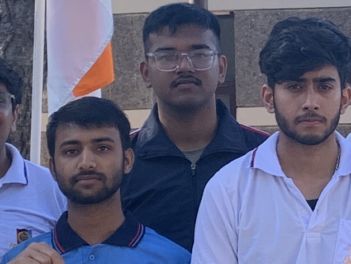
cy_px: 52
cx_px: 435
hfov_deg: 11.6
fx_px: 1693
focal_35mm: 167
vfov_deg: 8.9
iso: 25
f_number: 1.8
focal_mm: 4.25
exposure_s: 1/587
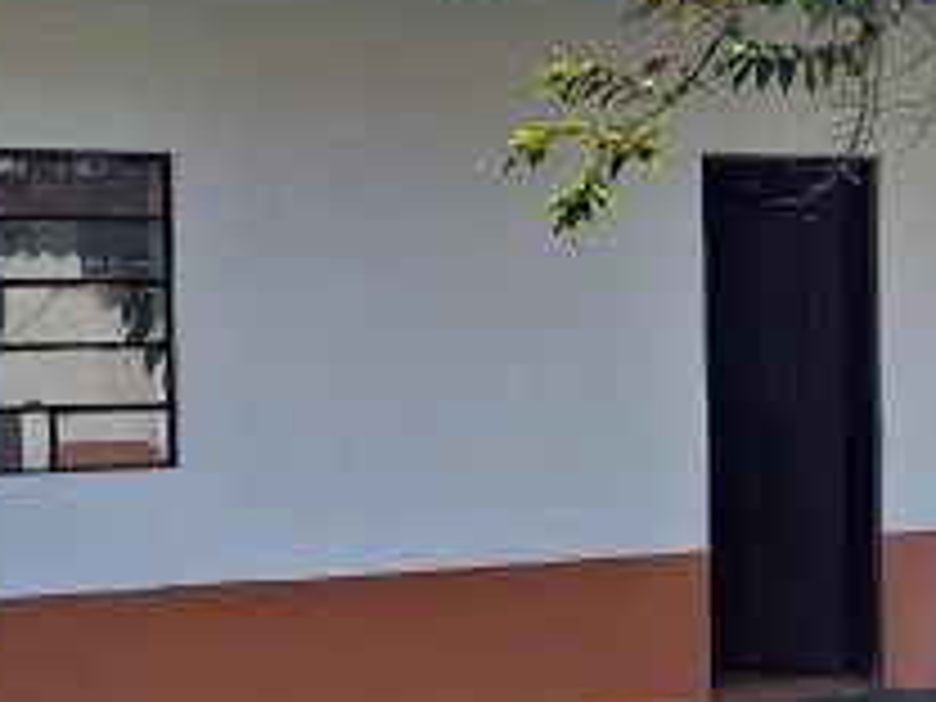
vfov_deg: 13.0
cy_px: 580
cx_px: 724
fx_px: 3055
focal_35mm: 113
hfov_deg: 17.3
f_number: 1.8
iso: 40
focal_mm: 5.54
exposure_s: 1/2347
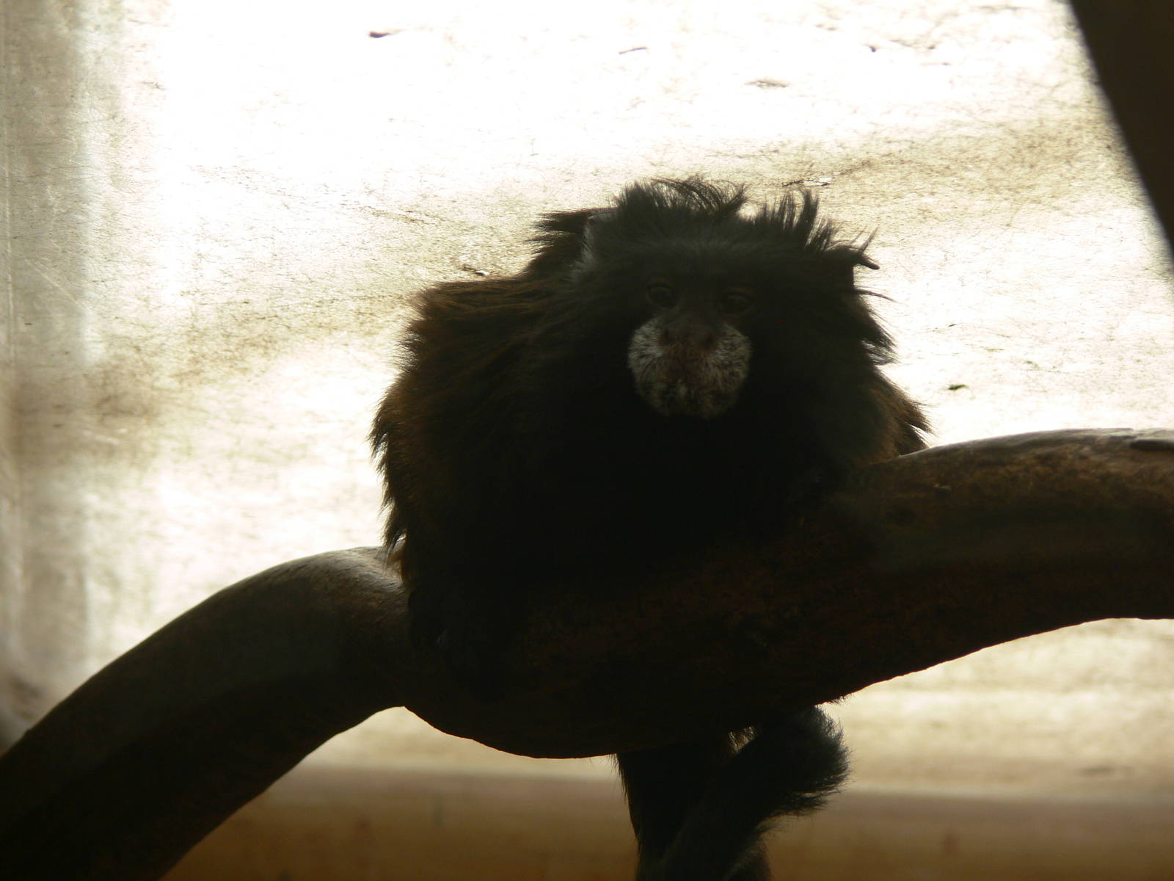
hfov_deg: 4.7
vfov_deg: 3.5
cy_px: 440
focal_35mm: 420
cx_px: 587
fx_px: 14244
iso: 80
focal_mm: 88.8
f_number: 5.6
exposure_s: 1/125
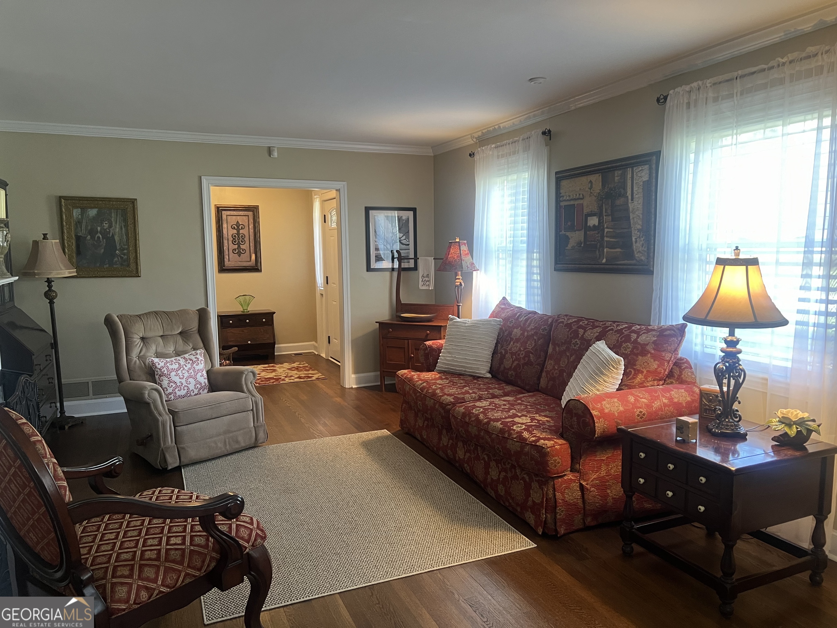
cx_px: 418
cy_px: 314
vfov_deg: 53.1
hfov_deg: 67.3
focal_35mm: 26
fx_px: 629
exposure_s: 1/60
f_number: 1.5
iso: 200
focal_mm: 5.7
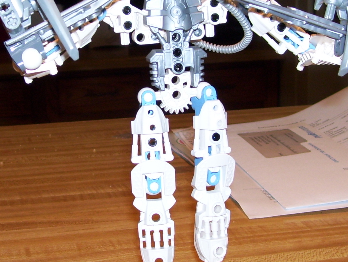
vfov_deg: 16.8
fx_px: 886
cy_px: 107
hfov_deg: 22.1
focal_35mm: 88
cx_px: 118
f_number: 2.7
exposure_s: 1/60
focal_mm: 6
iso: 80
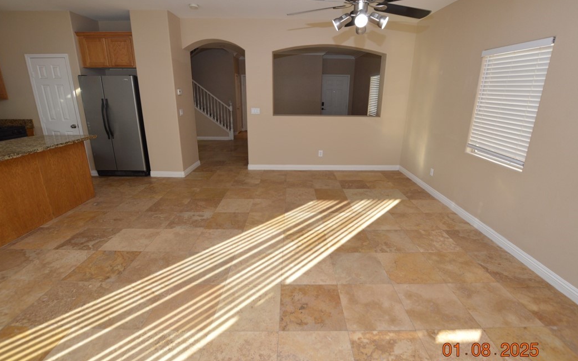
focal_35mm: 16
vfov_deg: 71.2
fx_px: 252
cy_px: 178
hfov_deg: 97.8
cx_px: 292
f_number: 5.6
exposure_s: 1/125
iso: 400
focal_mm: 10
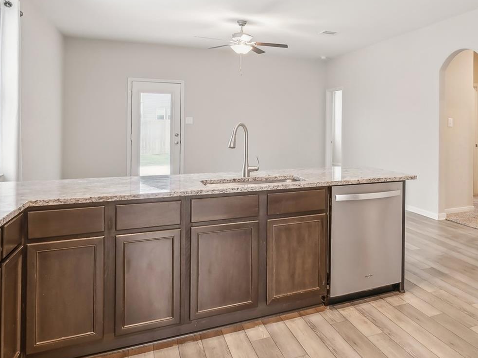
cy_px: 124
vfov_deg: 49.0
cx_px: 397
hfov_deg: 57.6
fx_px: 387
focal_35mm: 28
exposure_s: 1/13
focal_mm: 14
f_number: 8
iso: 800
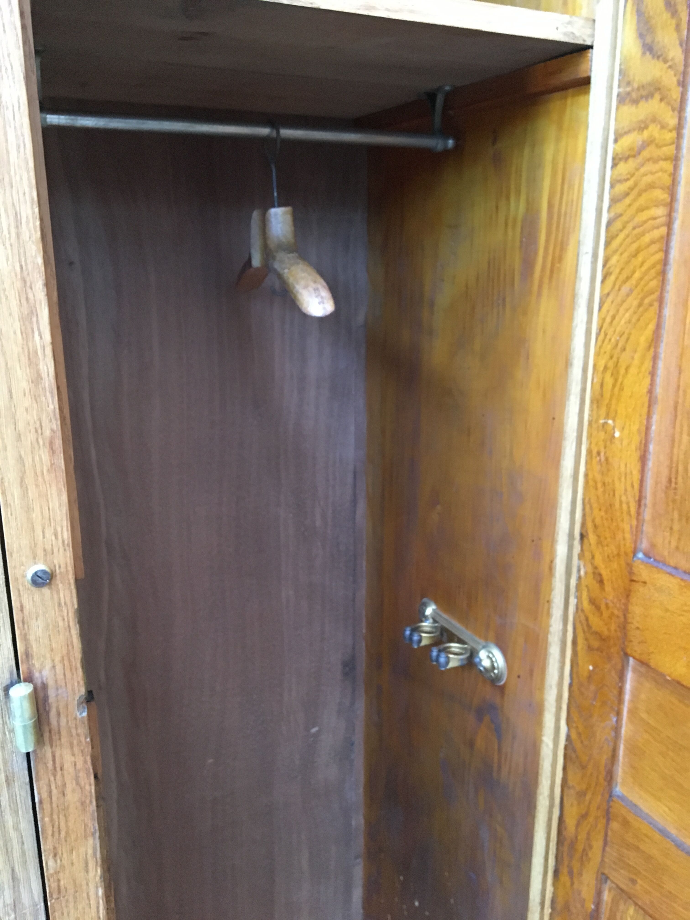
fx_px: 771
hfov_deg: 48.2
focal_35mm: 29
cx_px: 345
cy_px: 460
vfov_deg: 61.7
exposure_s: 1/17
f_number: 2.2
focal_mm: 4.15
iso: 200
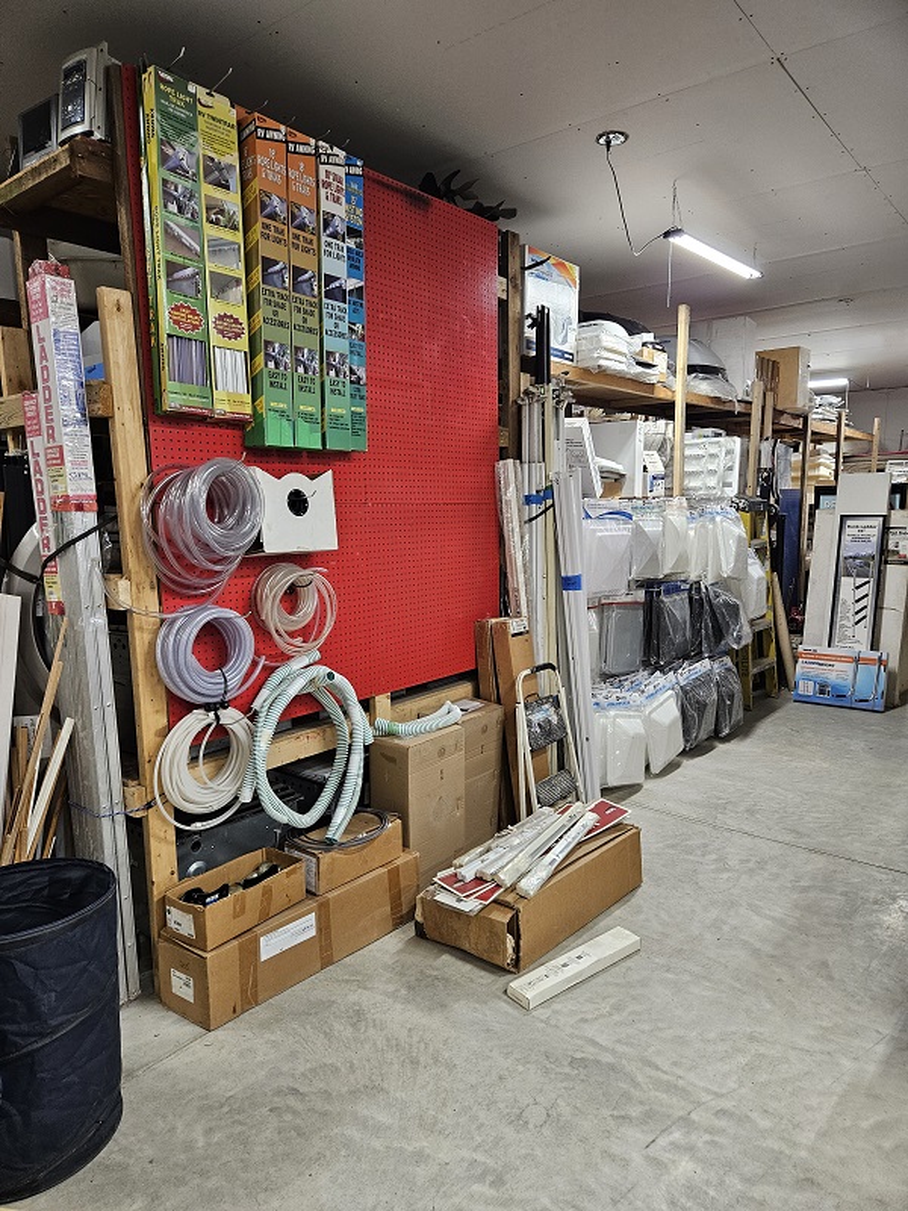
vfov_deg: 73.9
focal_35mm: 23
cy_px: 606
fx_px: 804
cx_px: 454
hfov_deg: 58.9
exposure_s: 1/120
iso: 250
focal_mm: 5.4
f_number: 1.8
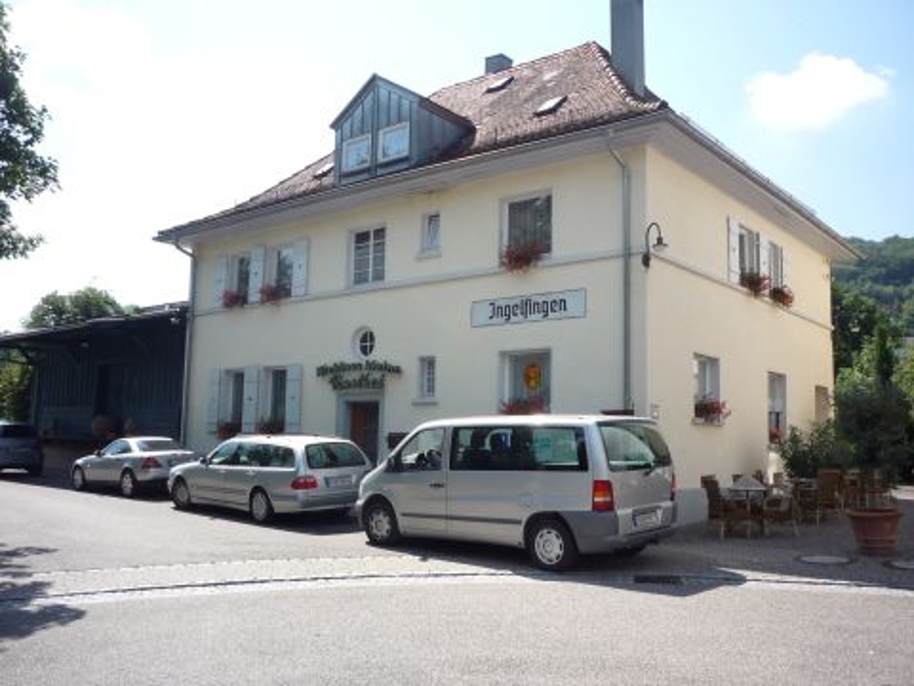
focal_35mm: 32
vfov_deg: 44.2
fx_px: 845
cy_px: 343
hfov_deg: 56.8
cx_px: 457
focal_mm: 5.2
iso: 100
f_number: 4
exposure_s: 1/400
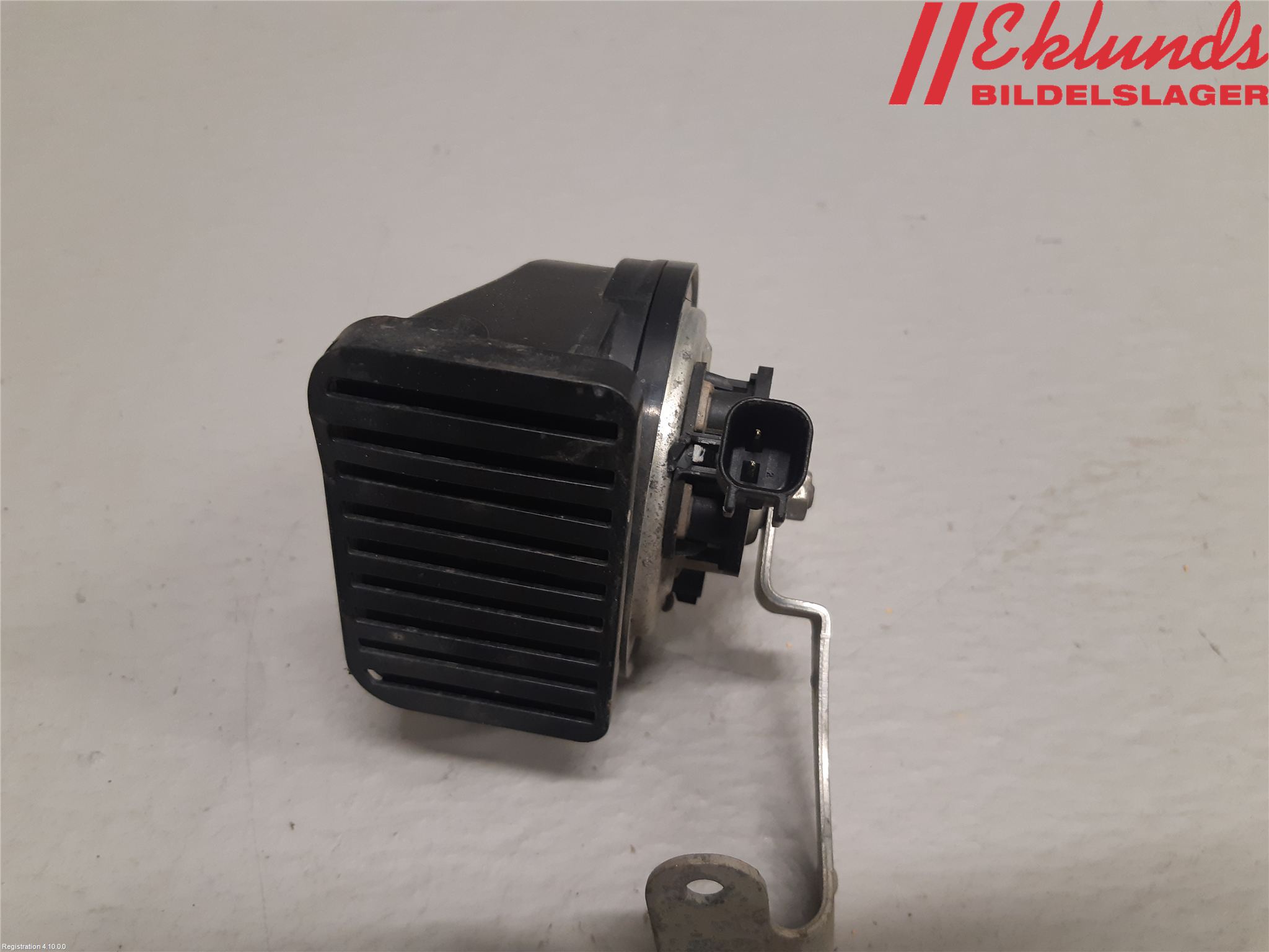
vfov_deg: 53.1
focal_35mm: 26
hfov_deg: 67.3
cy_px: 476
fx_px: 953
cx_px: 634
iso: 125
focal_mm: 3.93
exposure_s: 1/50
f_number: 1.7
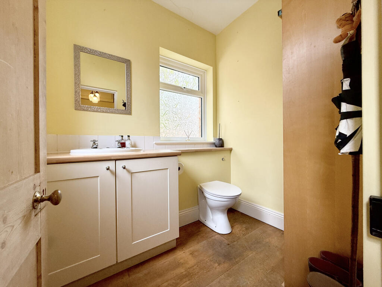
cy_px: 144
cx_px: 191
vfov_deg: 85.7
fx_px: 154
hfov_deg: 102.1
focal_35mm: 14
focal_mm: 2.22
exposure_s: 1/99
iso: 64
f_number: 2.2
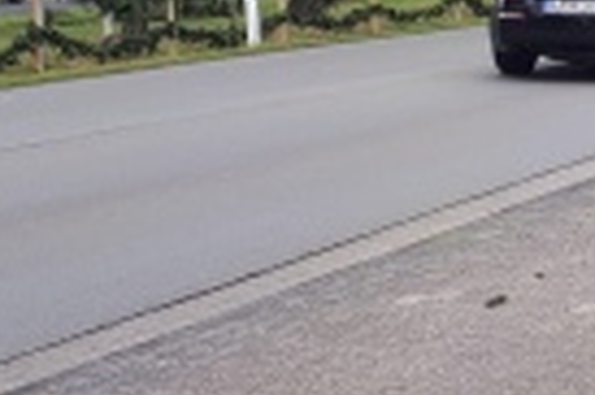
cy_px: 148
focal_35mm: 131
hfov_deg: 14.6
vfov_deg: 10.4
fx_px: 2163
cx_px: 890
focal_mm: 3.6
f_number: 1.9
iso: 40
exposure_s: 1/143
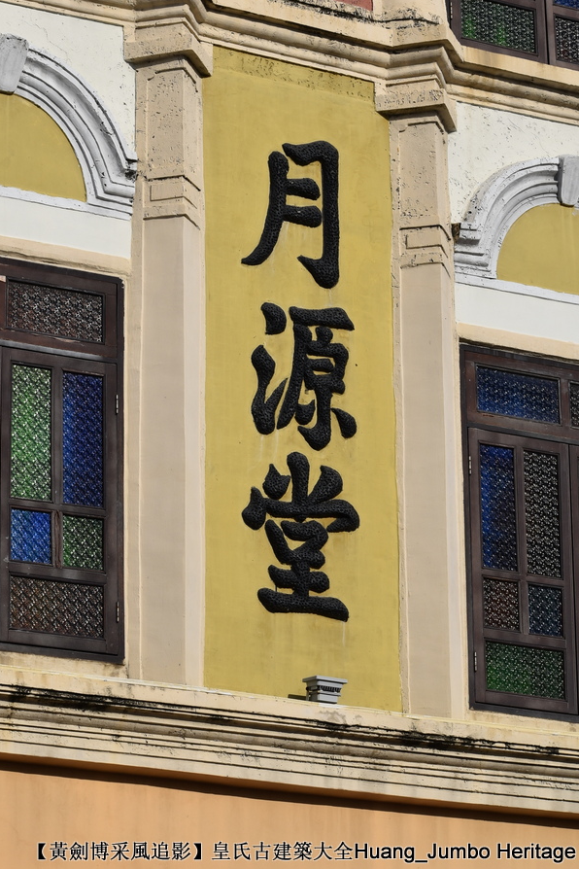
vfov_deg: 14.5
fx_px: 3401
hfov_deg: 9.7
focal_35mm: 141
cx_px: 260
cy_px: 304
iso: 100
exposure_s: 1/400
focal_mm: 70
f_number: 10
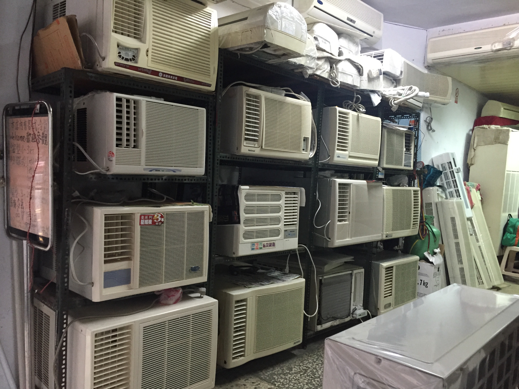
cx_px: 260
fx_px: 435
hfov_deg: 61.7
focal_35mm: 29
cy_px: 194
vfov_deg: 48.2
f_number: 2.2
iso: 250
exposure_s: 1/24
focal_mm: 4.15
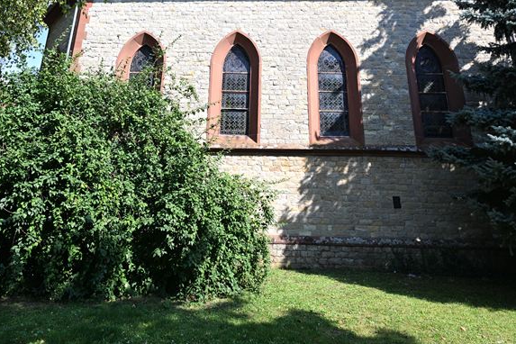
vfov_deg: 48.8
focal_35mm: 25
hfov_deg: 71.5
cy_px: 76
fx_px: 358
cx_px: 248
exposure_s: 1/160
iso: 32
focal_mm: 14
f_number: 4
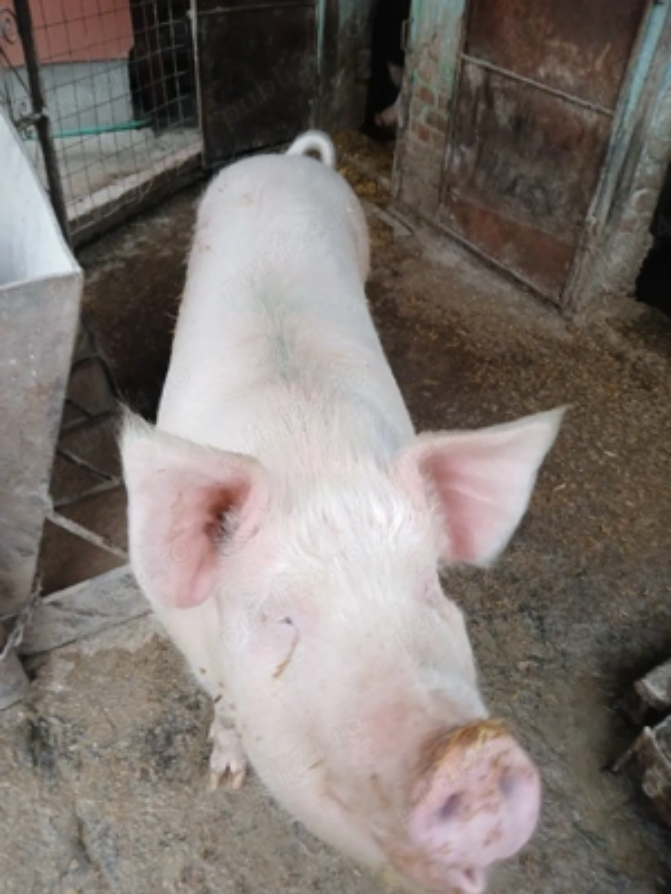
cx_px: 336
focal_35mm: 26
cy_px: 447
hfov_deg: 53.1
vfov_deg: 67.3
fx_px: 672
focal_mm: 3.98
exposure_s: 1/50.3
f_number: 1.8
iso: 64
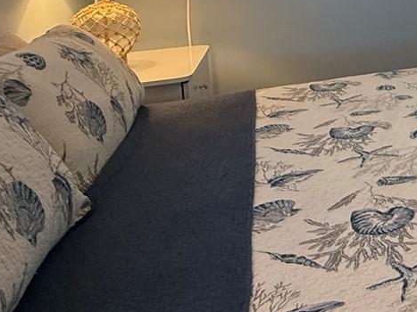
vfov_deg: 27.6
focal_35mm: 48
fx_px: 578
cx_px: 549
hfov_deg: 30.7
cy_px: -32
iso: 400
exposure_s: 1/120
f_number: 2.2
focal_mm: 2.22
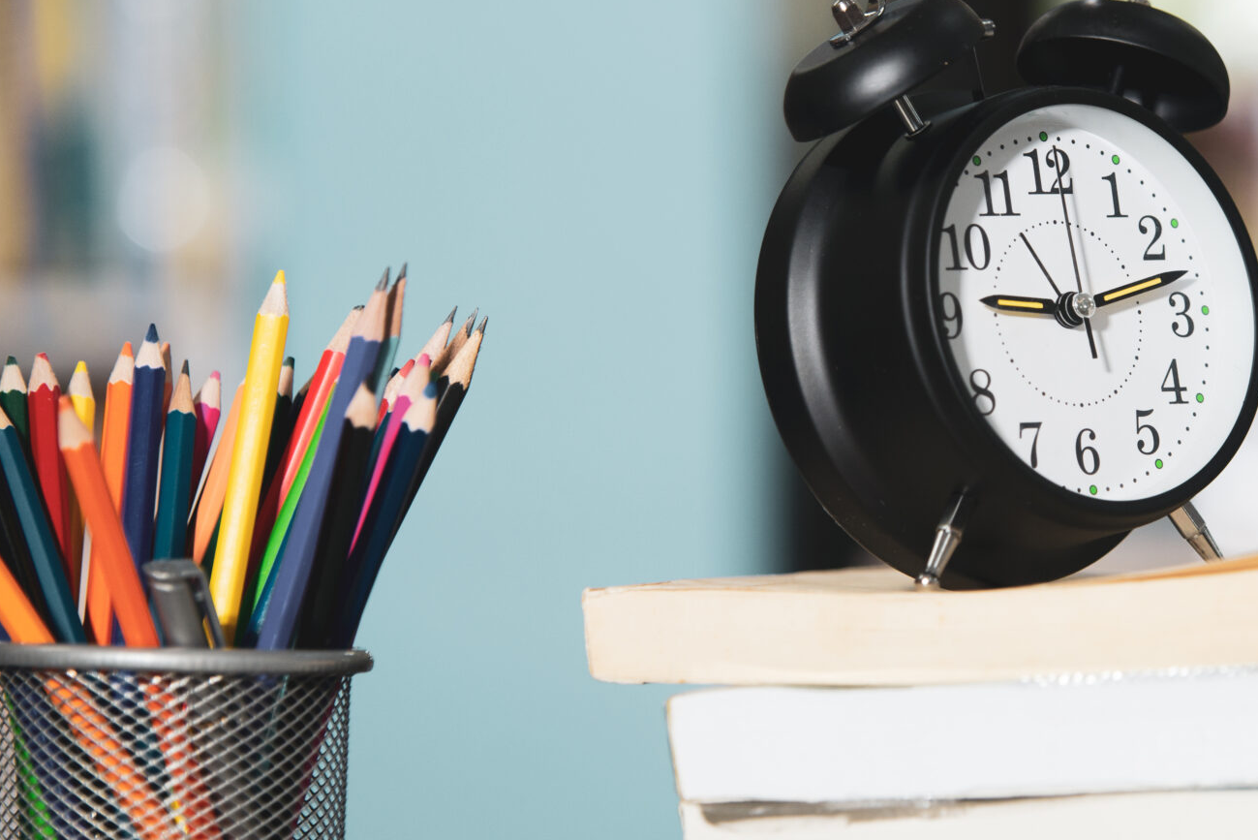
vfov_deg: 5.0
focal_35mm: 276
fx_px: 9647
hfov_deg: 7.4
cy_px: 381
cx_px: 1031
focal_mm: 140
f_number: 2.8
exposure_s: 1/160
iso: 400
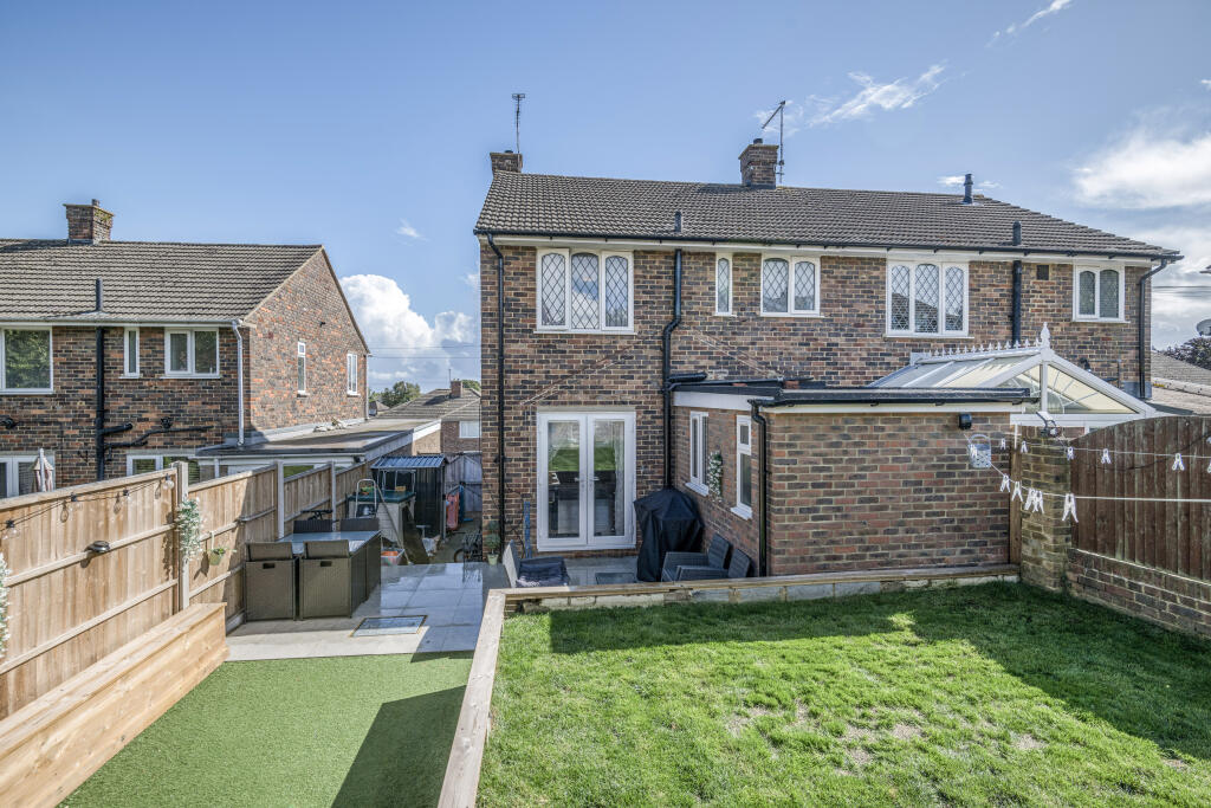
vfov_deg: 73.8
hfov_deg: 96.7
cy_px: 404
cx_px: 606
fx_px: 538
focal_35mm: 16
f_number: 7.1
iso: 200
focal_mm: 16
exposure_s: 1/500
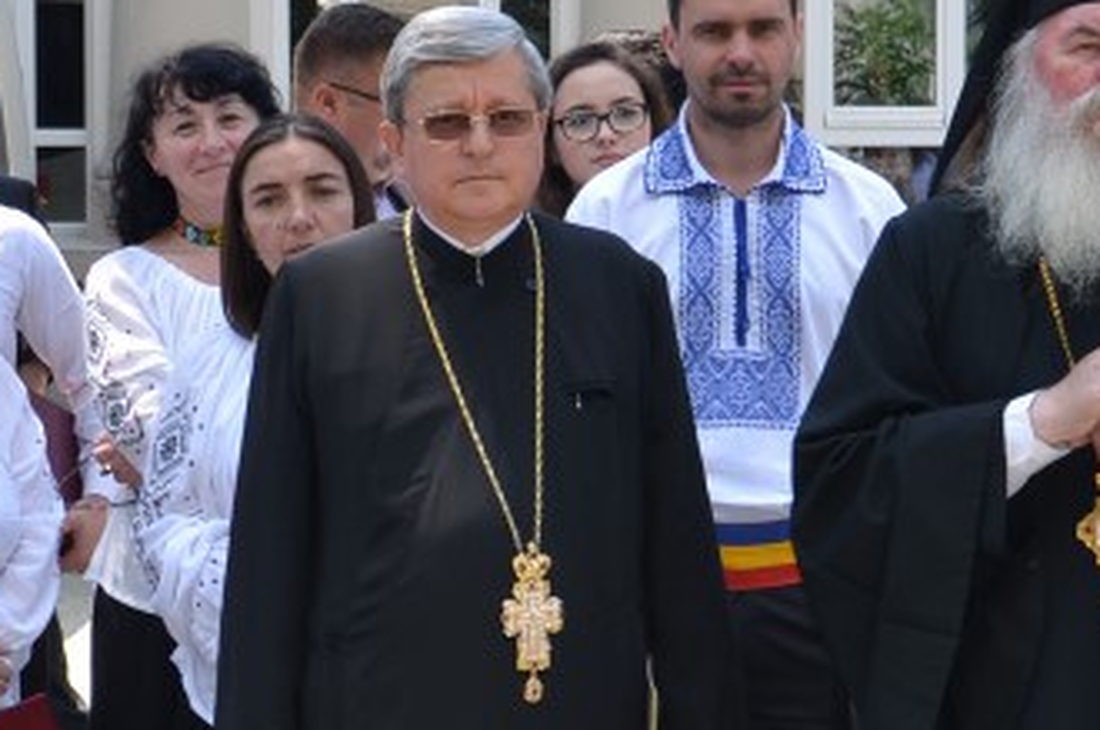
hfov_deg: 15.6
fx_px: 4020
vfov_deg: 10.4
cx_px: 603
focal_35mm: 132
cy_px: 420
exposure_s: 1/250
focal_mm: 25
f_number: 4
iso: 100
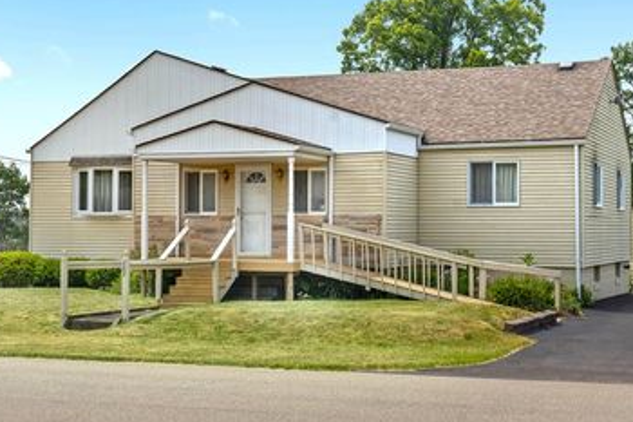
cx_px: 369
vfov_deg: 22.6
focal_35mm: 60
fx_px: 1054
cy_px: 218
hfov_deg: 33.3
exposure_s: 1/500
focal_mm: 42
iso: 125
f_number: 8
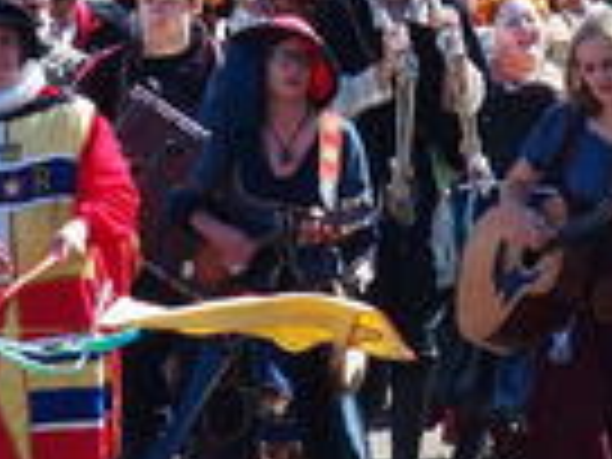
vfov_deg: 2.0
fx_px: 12888
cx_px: 63
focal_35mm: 729
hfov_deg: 2.7
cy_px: 14
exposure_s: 1/640
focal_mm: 46.7
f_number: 3.5
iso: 100
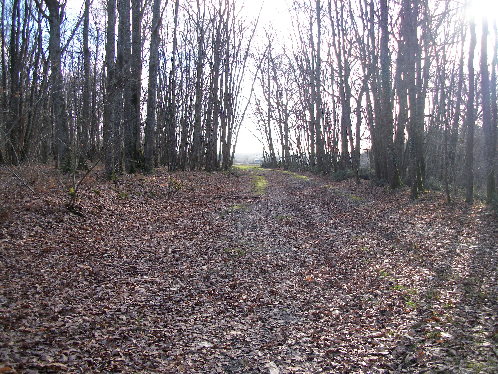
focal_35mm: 32
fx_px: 460
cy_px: 187
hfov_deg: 56.8
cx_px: 249
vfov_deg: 44.2
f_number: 2.9
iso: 80
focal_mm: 5.7
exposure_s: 1/160
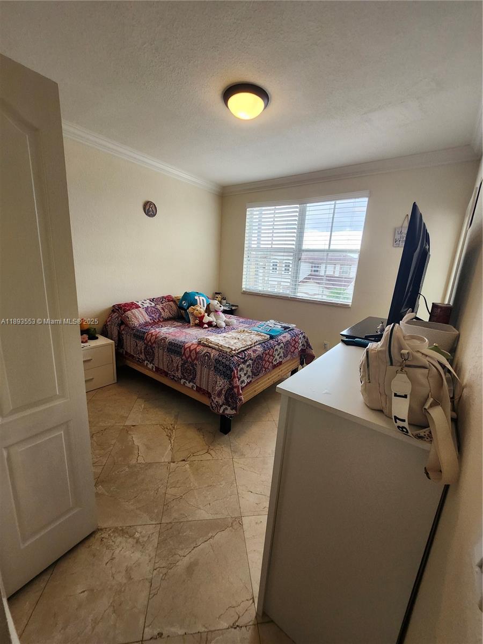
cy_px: 322
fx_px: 242
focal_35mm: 13
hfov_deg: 89.9
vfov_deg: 106.2
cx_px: 242
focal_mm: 1.74
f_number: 2.2
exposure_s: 1/60
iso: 200
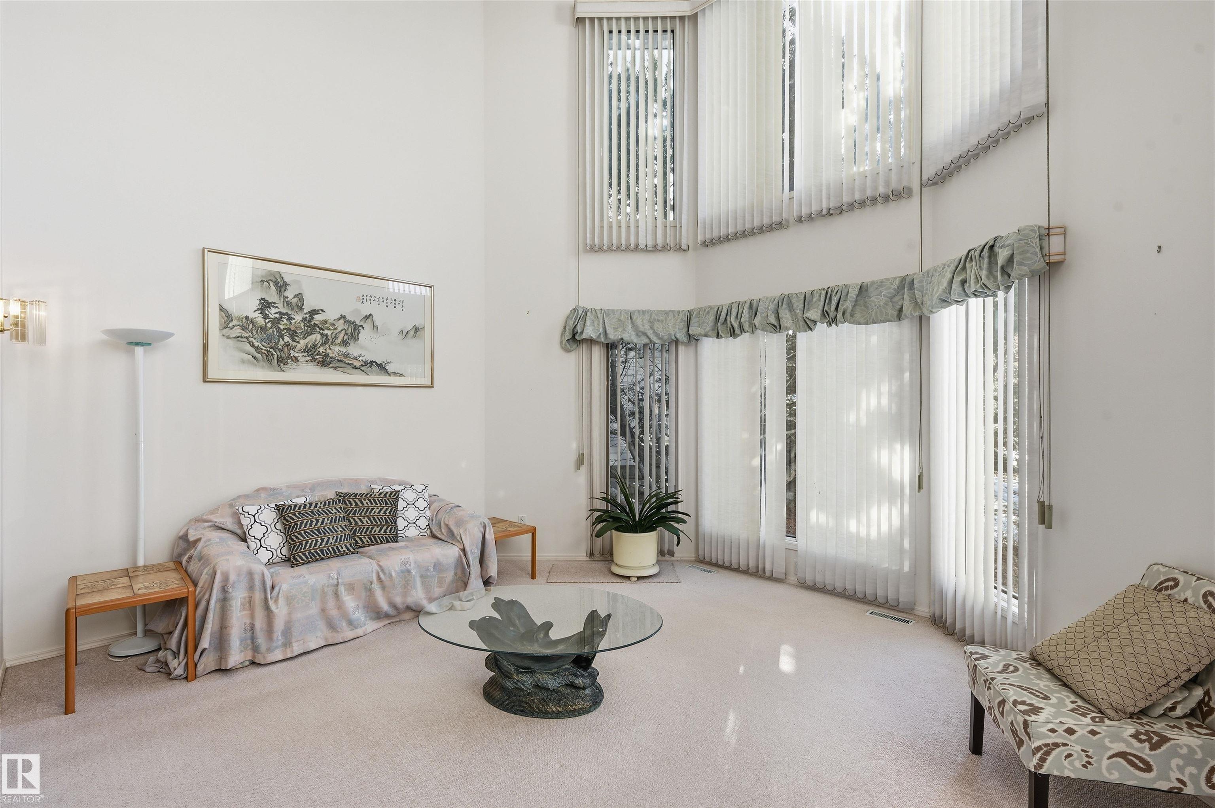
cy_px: 404
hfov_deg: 95.0
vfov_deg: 72.0
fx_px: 556
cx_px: 608
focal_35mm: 16
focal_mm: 16.5
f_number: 8
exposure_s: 1/125
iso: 100
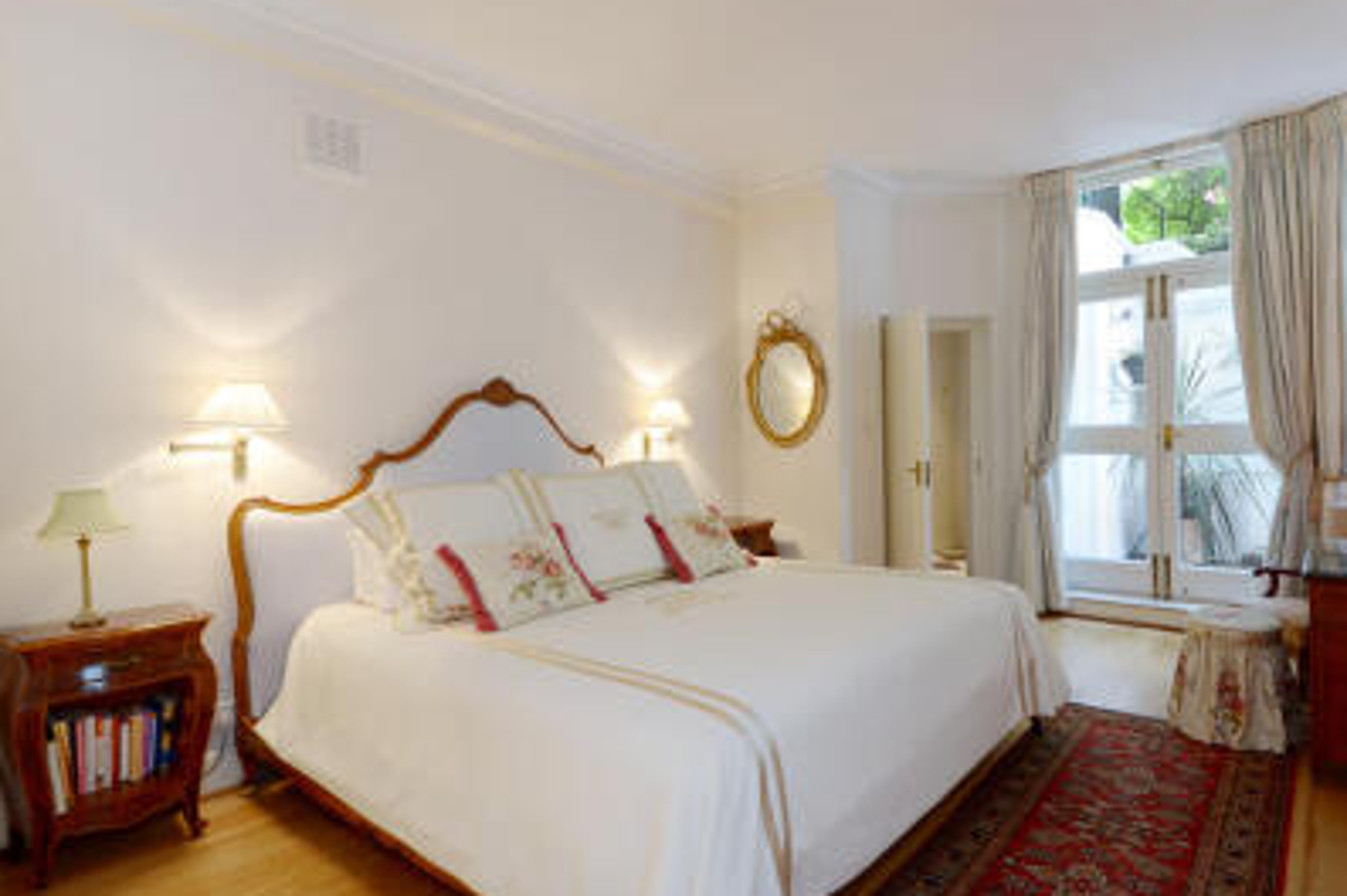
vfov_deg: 67.3
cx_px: 774
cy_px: 436
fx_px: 673
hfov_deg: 89.4
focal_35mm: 18
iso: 125
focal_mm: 10
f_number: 9
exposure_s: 1/1.6
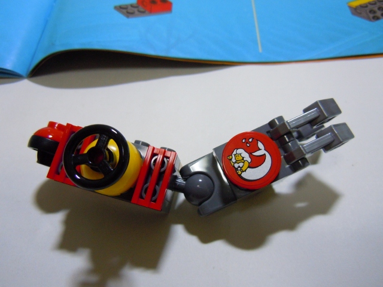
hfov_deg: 60.0
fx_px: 332
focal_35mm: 30
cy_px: 144
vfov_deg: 46.8
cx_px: 192
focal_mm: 5.4
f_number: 3.5
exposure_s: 1/20
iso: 400
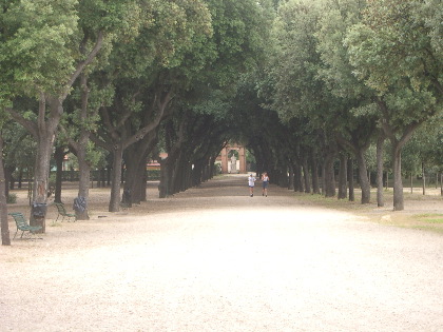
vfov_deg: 14.1
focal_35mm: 105
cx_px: 222
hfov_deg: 18.7
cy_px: 166
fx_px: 1344
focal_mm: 17.4
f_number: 4.8
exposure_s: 1/50
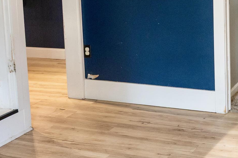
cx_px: 190
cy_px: 13
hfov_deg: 25.3
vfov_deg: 17.0
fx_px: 522
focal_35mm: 79
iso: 2000
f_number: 4
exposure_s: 1/80
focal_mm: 24
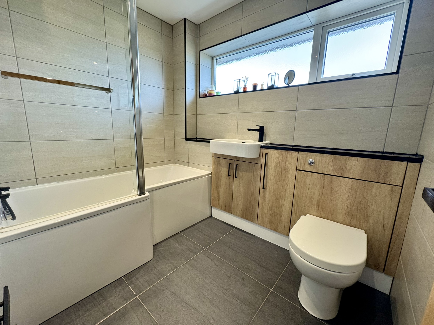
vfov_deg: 85.7
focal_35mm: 14
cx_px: 217
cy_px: 162
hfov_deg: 102.1
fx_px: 176
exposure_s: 1/100
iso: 160
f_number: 2.2
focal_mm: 2.22
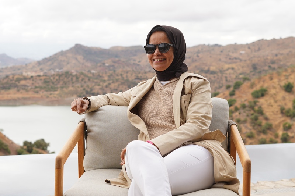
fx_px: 410
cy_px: 98
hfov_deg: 39.6
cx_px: 148
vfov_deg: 27.0
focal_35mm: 50
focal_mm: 50
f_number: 4.5
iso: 100
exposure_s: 1/250
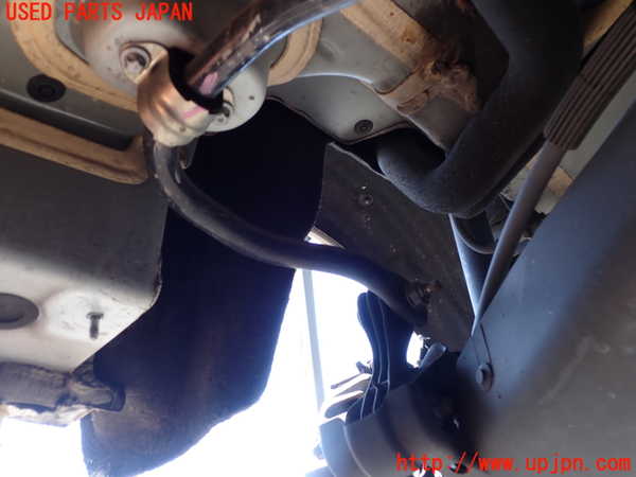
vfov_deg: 46.8
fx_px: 551
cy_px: 238
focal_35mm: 30
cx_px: 318
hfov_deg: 60.0
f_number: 3.2
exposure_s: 1/80
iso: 100
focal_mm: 5.4
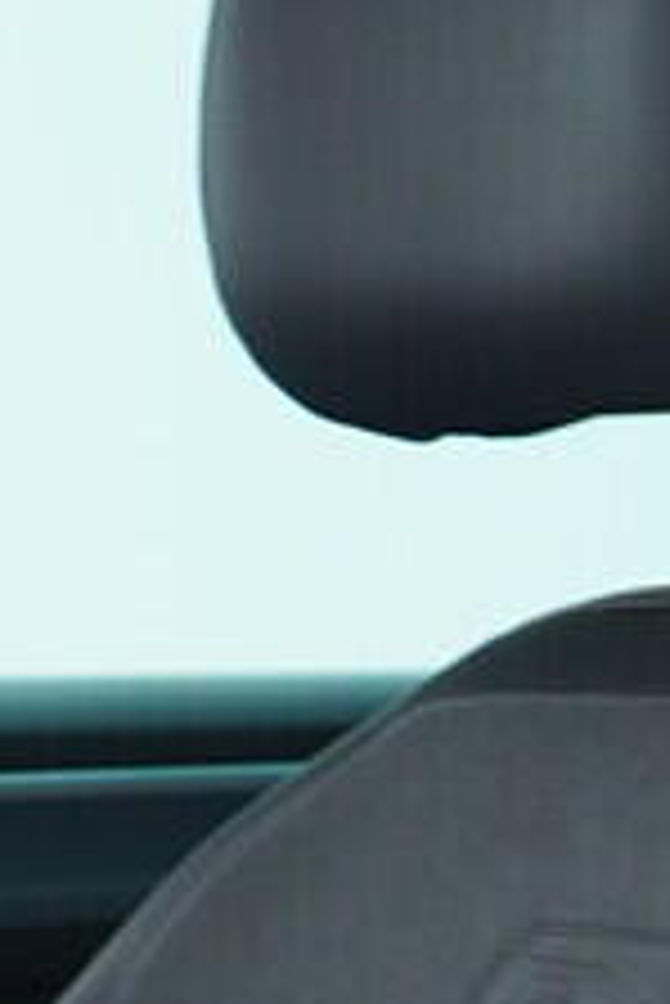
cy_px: 2116
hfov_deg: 5.8
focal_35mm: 232
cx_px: -800
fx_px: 6466
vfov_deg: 8.4
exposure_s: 1/40
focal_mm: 24
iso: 160
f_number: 2.8
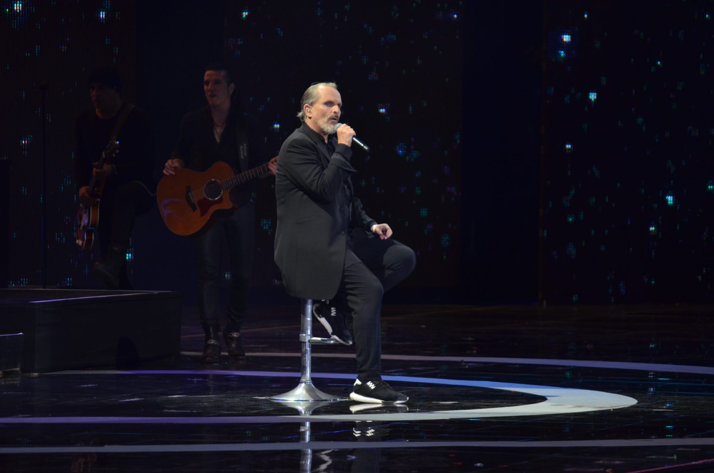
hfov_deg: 6.9
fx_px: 5937
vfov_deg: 4.6
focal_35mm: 300
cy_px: 236
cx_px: 357
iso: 1000
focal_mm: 200
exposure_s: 1/125
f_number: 5.6
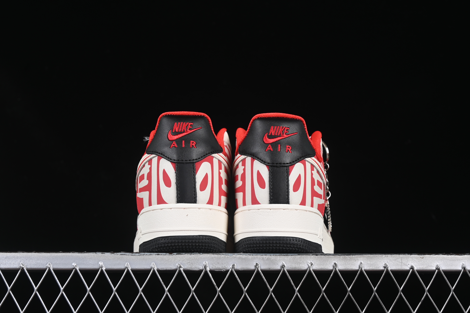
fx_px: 979
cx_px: 235
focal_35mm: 75
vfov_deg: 18.2
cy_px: 156
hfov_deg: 27.0
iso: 160
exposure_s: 1/60
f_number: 7.1
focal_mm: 50
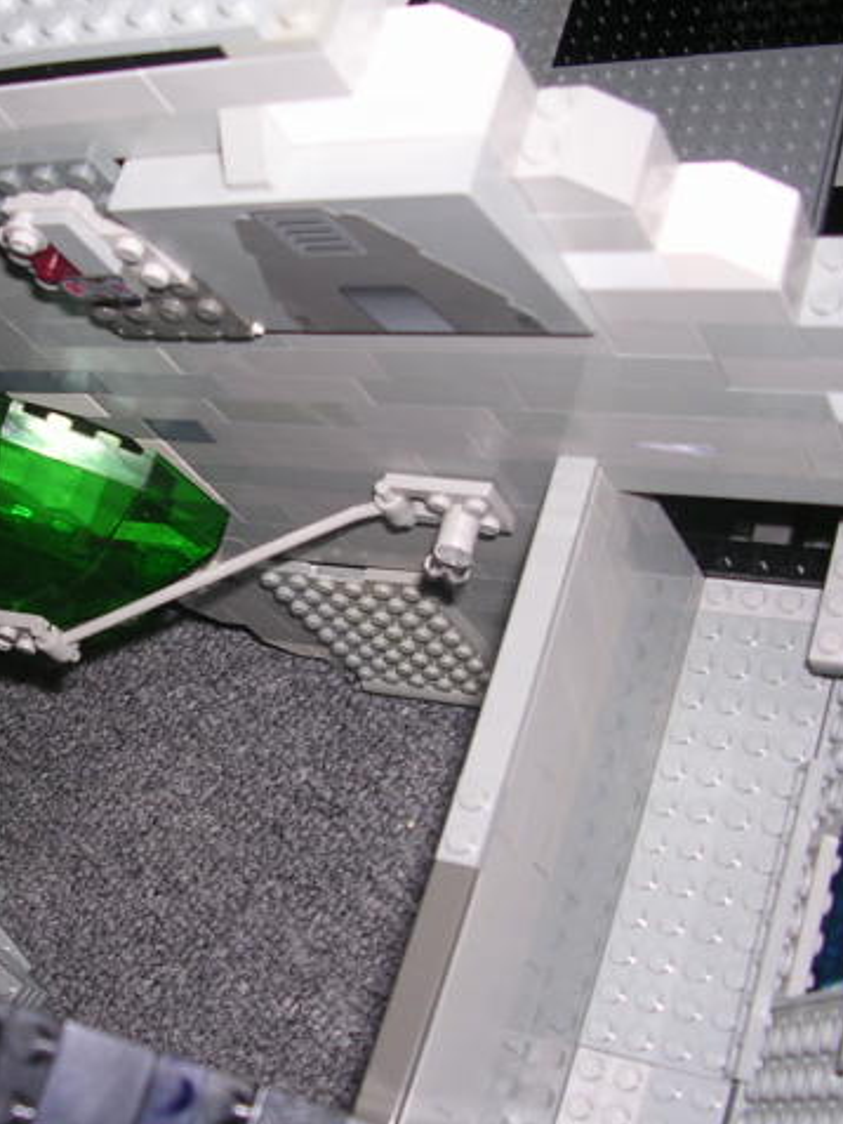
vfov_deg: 37.5
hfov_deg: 27.9
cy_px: 561
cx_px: 141
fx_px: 1655
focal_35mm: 51
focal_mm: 5.8
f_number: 2.8
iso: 100
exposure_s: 1/60.1
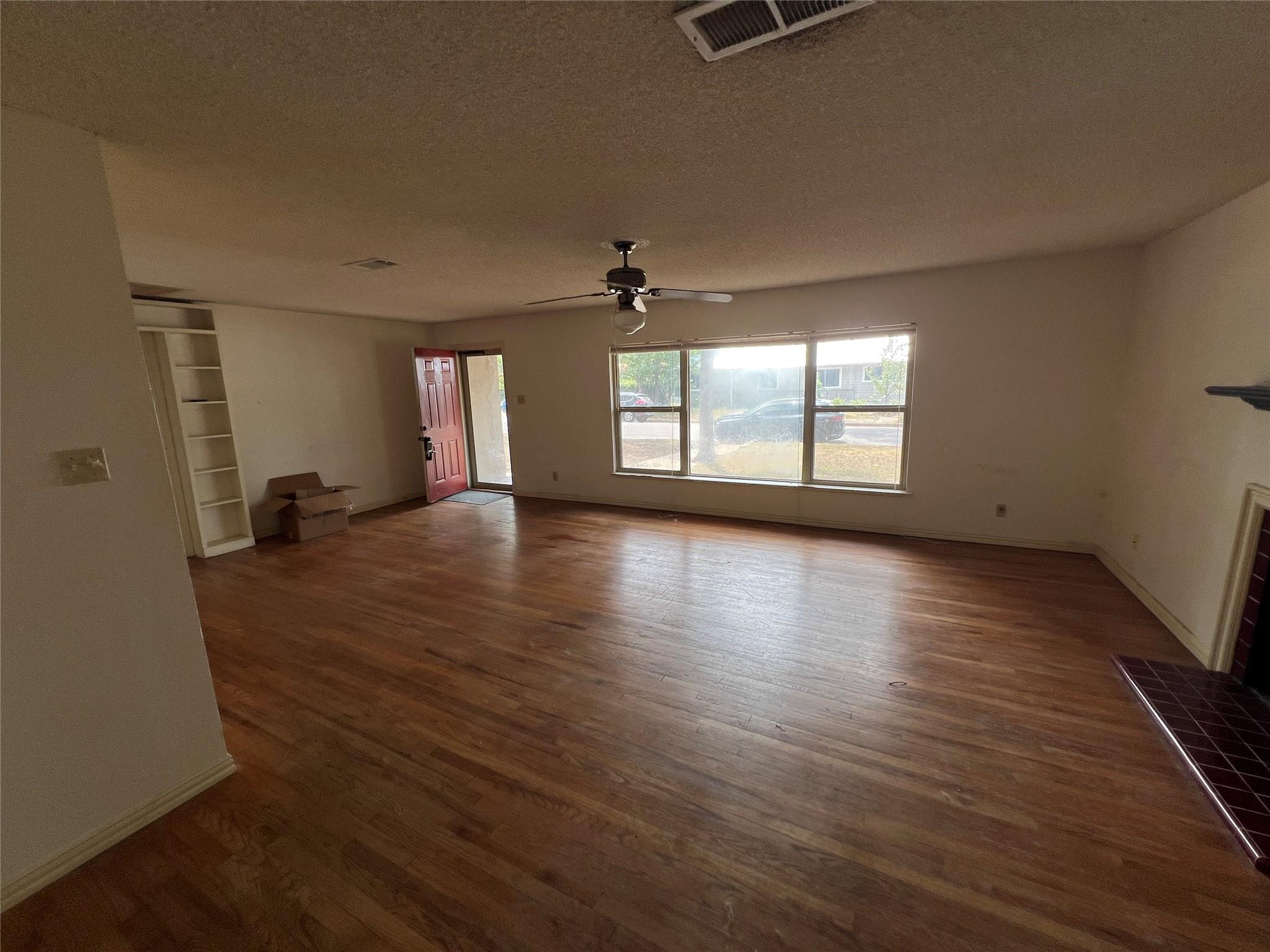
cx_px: 635
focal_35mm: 13
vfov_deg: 89.9
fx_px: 477
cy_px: 476
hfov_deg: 106.2
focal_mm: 1.57
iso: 32
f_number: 1.8
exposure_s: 1/99
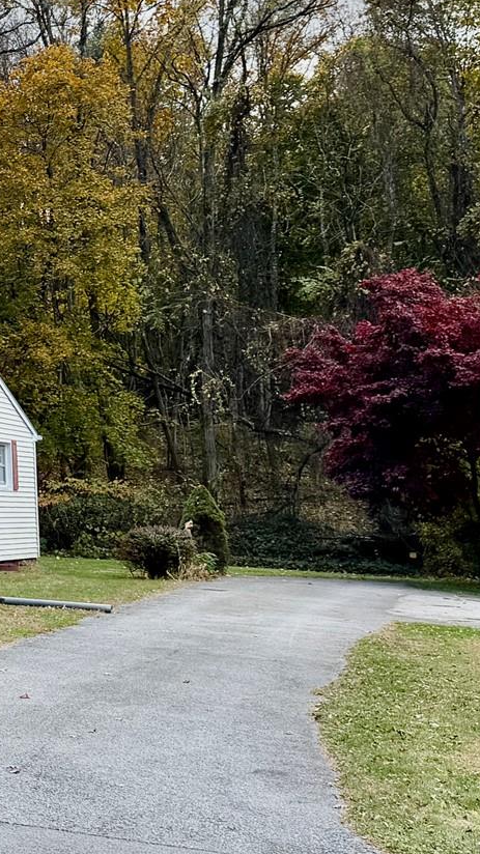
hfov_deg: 16.2
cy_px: 257
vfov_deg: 32.0
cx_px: -323
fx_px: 1472
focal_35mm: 65
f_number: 1.78
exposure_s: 1/2299
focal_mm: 6.76
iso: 100
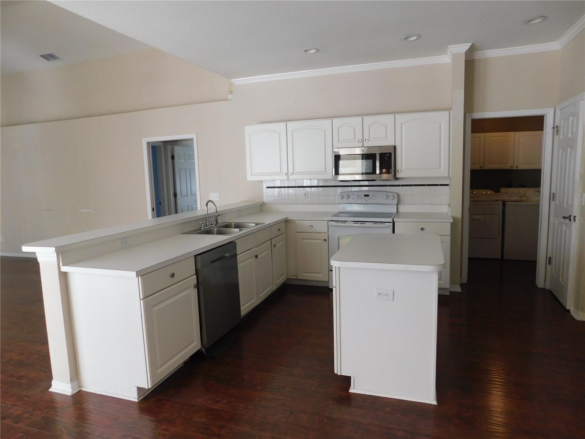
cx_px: 292
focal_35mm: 23
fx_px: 389
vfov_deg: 58.9
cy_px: 220
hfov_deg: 73.9
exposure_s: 1/30
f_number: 3
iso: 160
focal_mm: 4
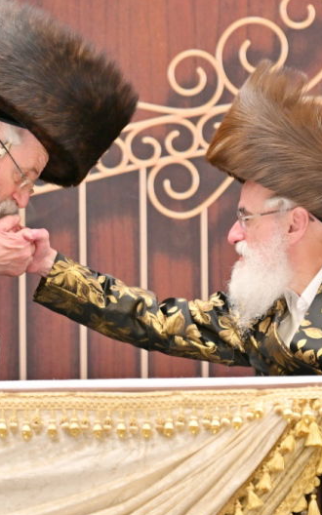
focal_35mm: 547
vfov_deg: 3.8
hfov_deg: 2.4
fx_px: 7680
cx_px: 231
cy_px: 220
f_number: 2.8
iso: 200
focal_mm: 185
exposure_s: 1/200
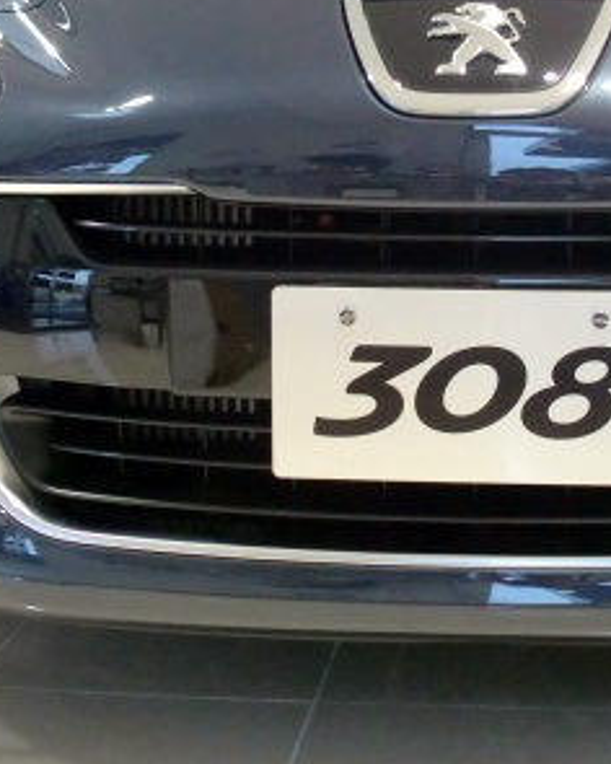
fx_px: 1673
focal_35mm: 74
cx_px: 479
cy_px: 145
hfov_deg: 20.5
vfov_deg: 25.3
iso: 500
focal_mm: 6.3
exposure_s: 1/60
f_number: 3.1
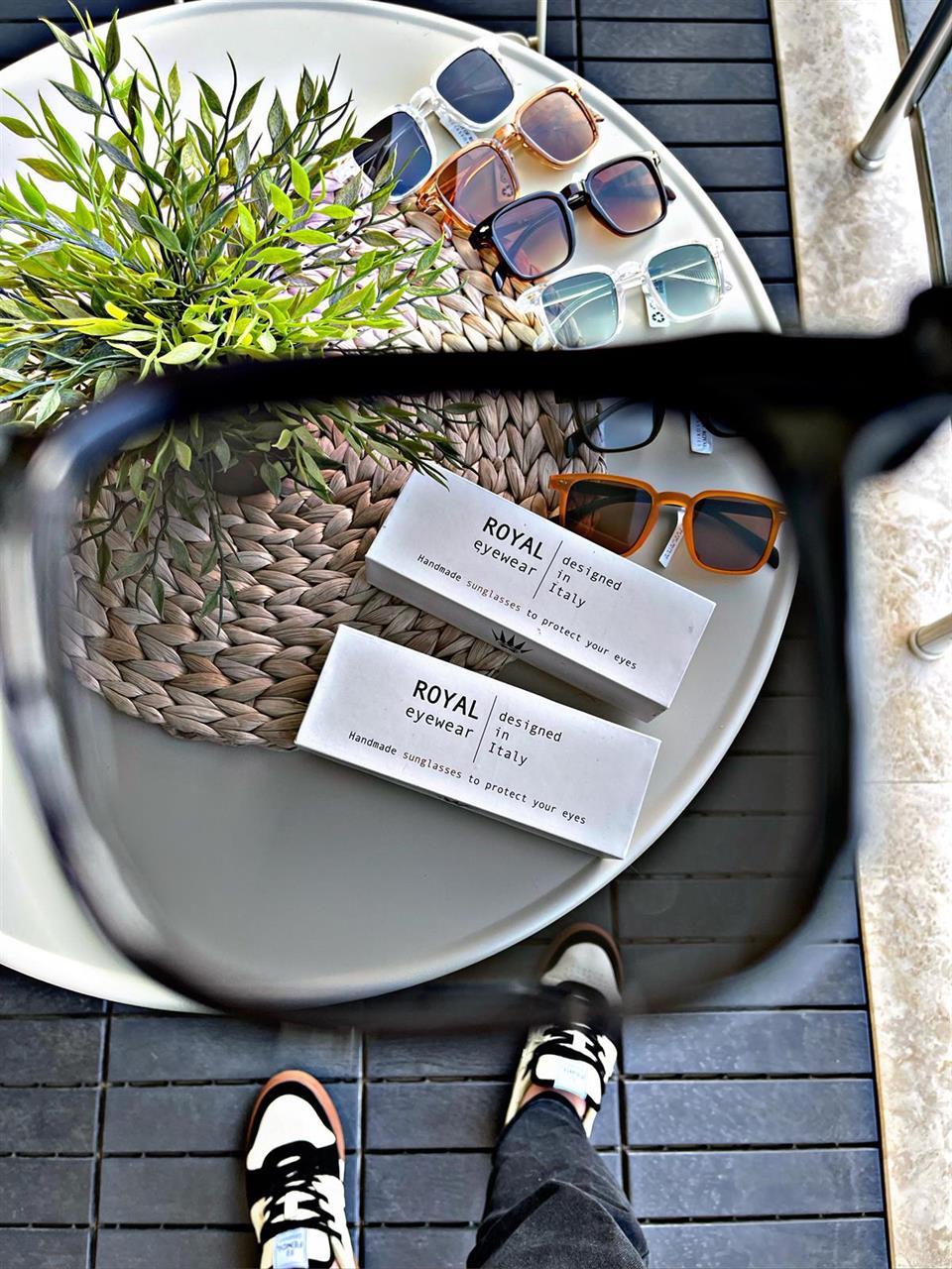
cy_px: 634
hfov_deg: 53.1
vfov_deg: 67.3
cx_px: 476
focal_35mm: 26
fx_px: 953
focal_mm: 5.1
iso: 50
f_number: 1.6
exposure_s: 1/121
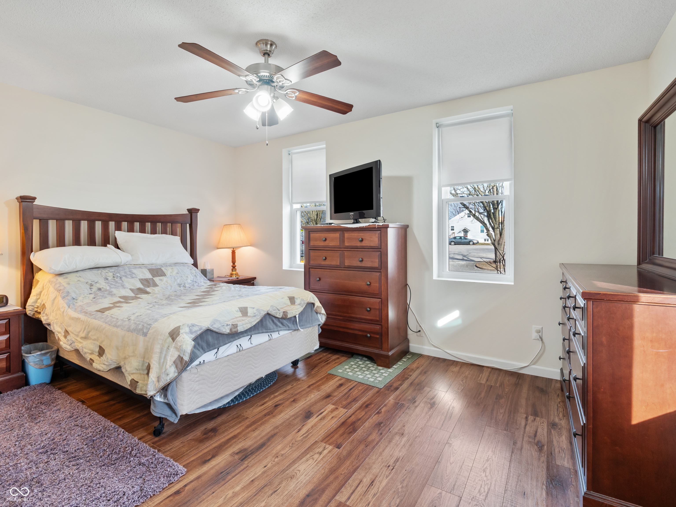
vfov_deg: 78.1
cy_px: 254
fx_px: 312
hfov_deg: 94.5
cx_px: 338
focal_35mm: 16
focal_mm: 8
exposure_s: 1/6
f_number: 6.3
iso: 250
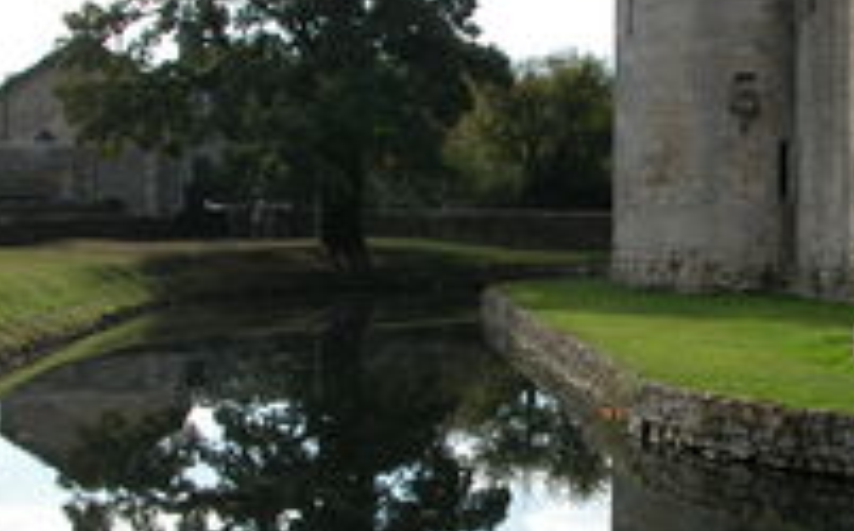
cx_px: 544
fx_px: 1720
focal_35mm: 74
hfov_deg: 27.8
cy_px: 297
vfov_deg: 17.5
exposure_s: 1/254
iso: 100
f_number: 6.3
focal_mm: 8.9
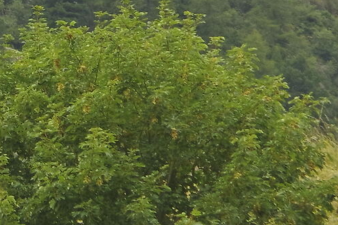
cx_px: -286
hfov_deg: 2.1
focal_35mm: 971
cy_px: -67
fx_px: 9119
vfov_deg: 1.4
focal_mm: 135
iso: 400
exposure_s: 1/200
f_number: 9
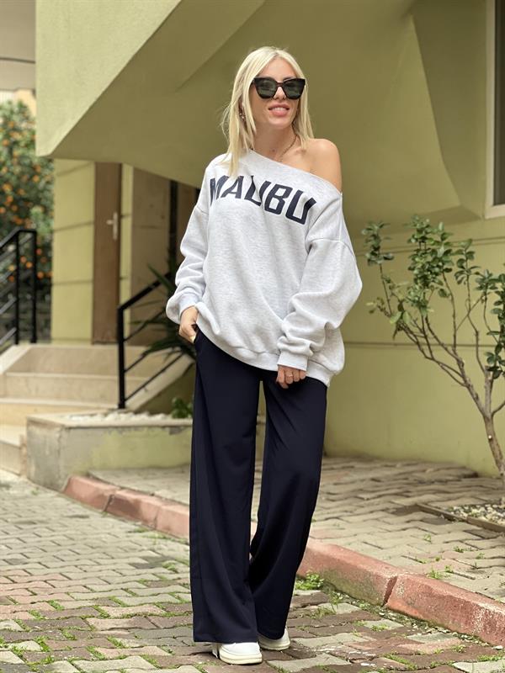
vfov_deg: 25.3
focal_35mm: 77
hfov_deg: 19.1
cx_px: 252
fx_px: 1498
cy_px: 336
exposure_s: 1/99
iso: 250
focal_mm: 9
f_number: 2.8
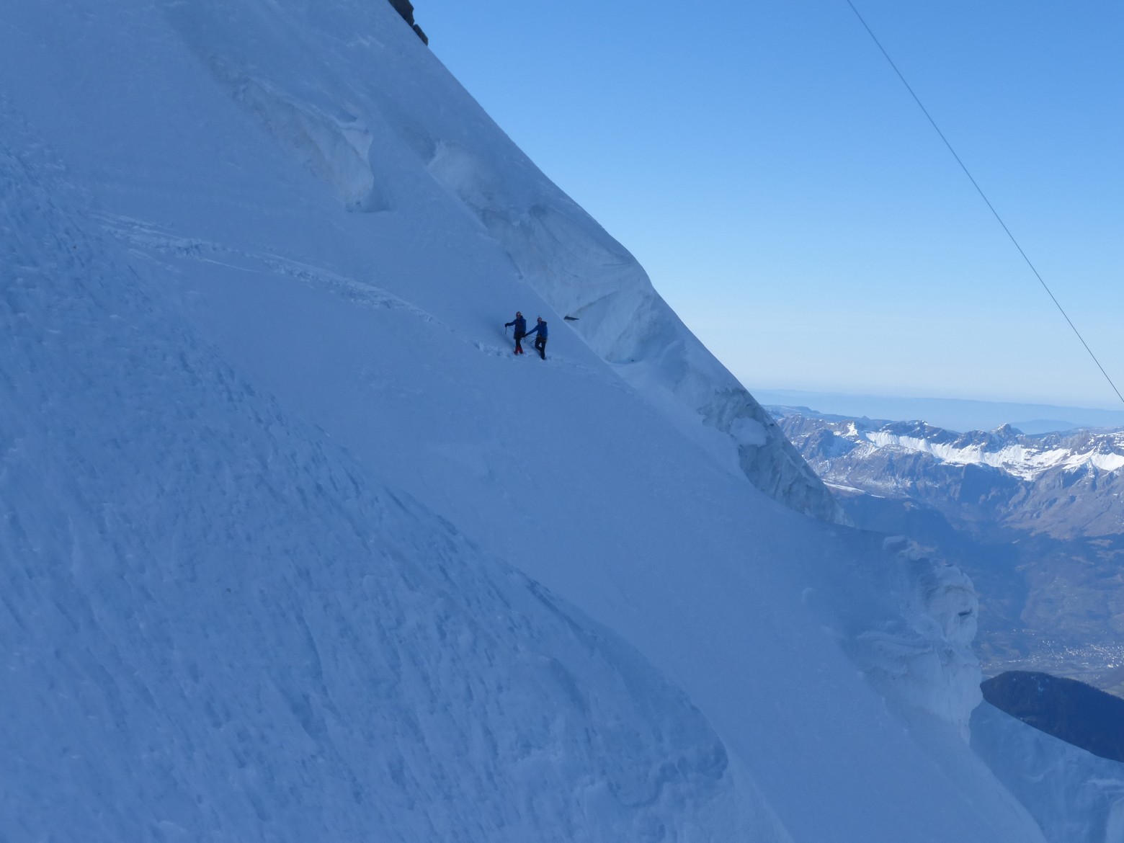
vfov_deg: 22.6
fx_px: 2111
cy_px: 422
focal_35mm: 65
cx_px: 562
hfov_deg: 29.8
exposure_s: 1/640
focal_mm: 11
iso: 100
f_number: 4.8
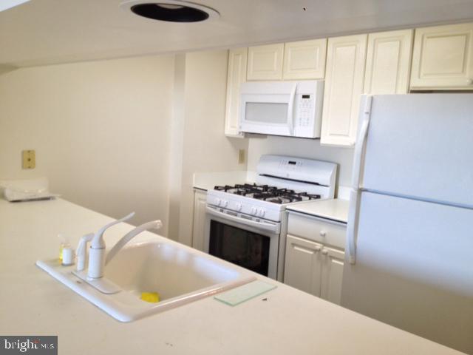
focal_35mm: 35
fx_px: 478
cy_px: 178
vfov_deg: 40.7
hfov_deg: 52.6
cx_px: 236
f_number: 2.4
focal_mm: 4.28
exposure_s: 1/20
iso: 50
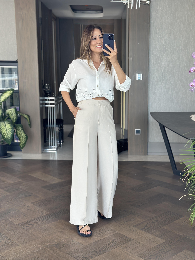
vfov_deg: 39.7
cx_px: 98
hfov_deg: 30.3
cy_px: 130
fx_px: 361
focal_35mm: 48
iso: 125
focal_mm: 6.86
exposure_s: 1/135
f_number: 1.78
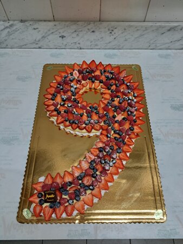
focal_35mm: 24
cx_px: 92
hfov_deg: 56.9
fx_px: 169
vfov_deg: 71.6
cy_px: 122
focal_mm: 5.23
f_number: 1.8
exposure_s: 1/50
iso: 80
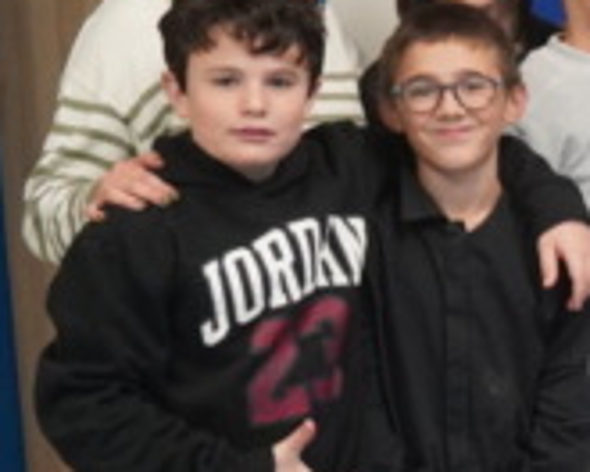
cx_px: 1033
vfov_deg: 9.5
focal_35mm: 162
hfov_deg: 11.2
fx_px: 2829
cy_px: 356
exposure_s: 1/100
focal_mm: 28
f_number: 4.5
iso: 4000
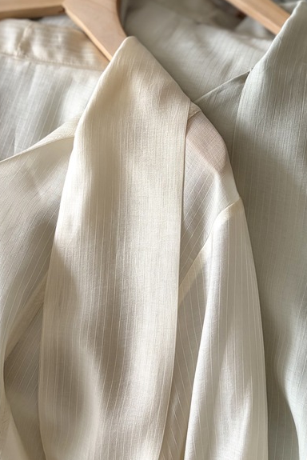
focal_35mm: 47
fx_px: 600
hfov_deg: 28.5
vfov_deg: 40.9
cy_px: 126
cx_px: 206
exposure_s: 1/60
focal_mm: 5.96
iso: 125
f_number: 1.6
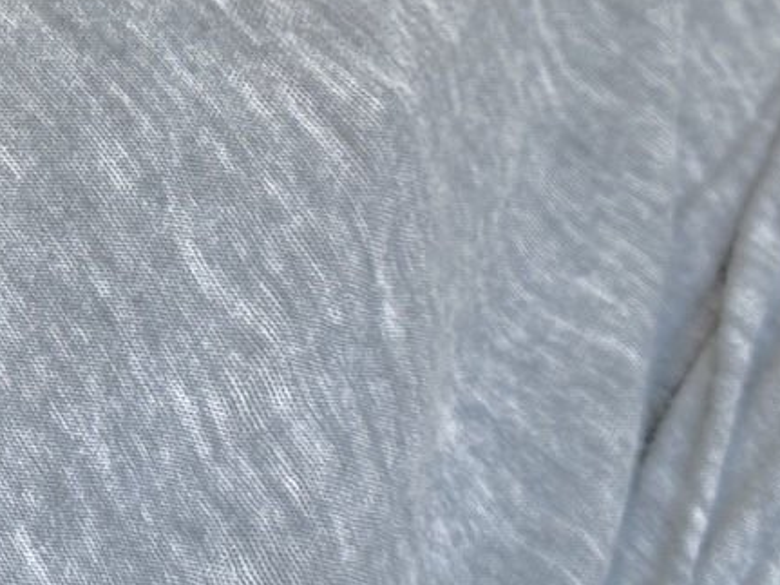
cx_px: -505
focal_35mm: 167
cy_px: -218
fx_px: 3762
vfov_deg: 8.7
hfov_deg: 11.2
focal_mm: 6.76
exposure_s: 1/63
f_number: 1.78
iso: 100
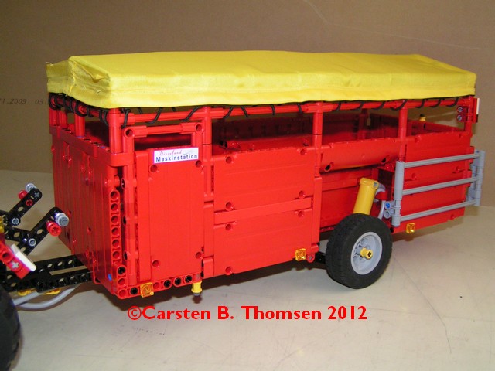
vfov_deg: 37.7
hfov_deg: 49.0
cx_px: 248
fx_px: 543
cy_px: 186
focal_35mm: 38
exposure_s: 1/40
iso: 200
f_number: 2.8
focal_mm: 5.8
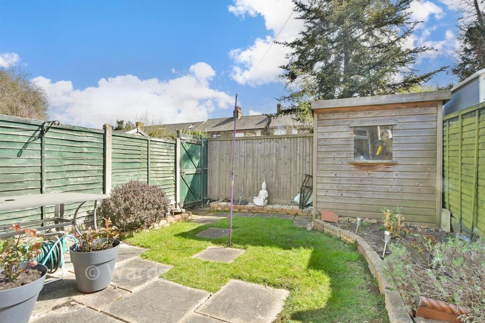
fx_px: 202
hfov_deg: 100.4
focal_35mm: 15
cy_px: 162
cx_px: 242
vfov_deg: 77.3
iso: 1600
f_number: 11
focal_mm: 10
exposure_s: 1/500
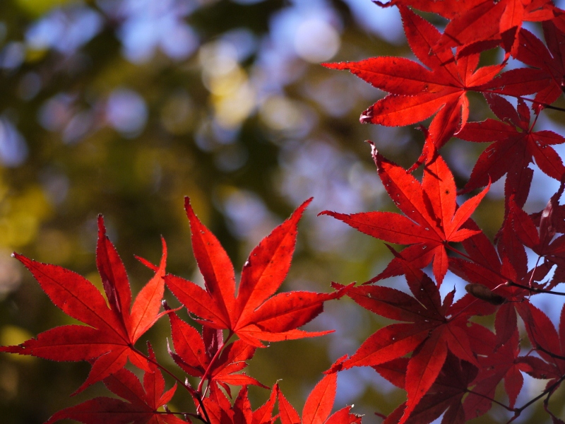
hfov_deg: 7.3
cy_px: 212
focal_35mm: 272
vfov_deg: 5.5
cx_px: 282
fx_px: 4440
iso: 400
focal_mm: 136
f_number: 5.1
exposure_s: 1/500
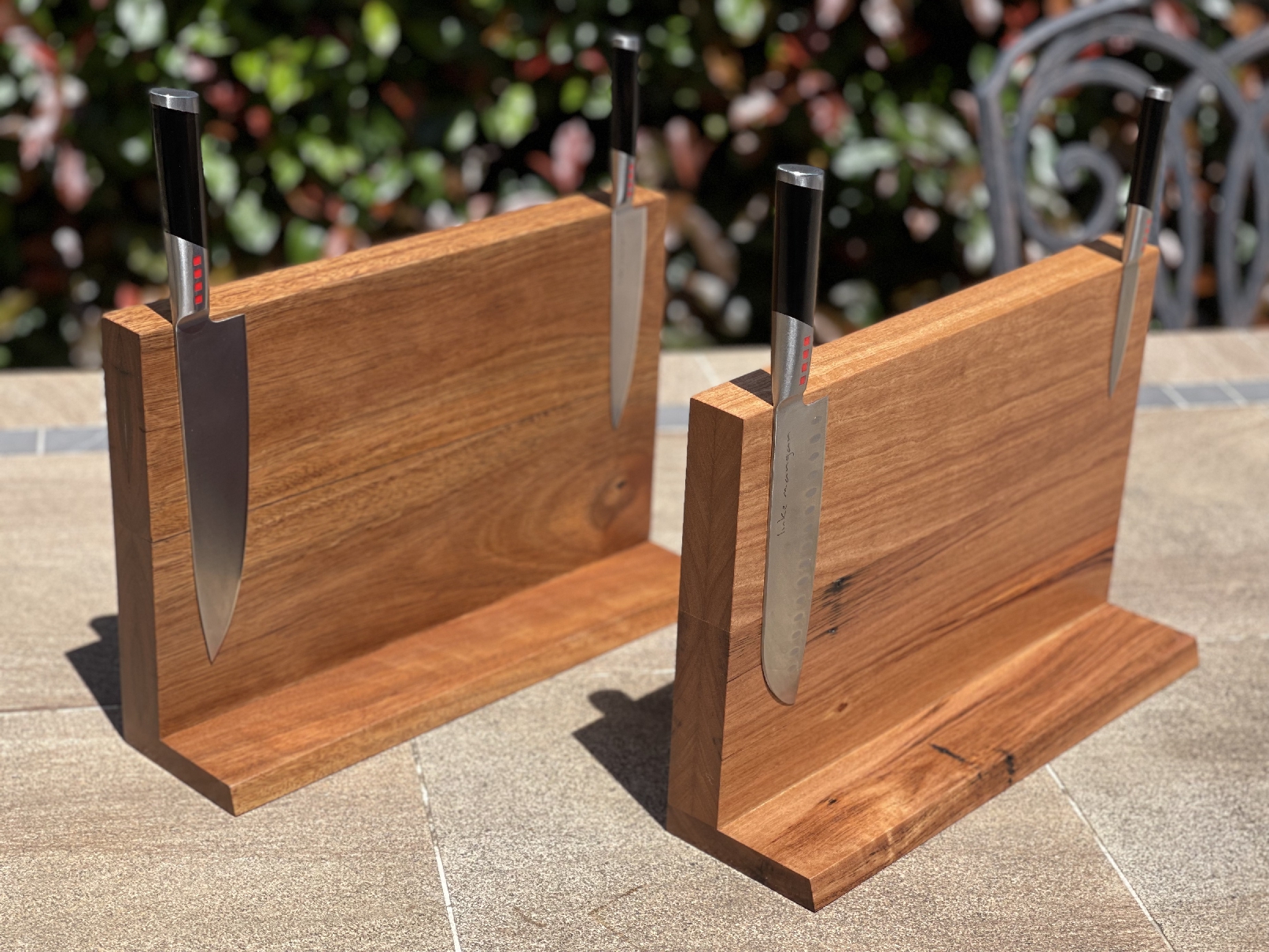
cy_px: 476
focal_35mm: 64
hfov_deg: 30.3
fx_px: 2346
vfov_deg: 22.9
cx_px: 634
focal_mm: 7.5
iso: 32
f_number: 2.2
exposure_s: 1/927
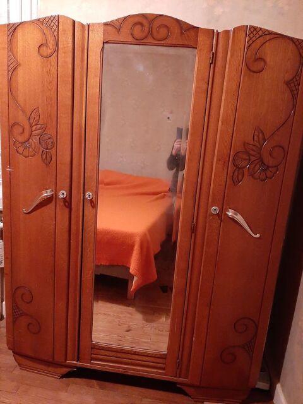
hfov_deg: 53.1
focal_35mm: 26
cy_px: 202
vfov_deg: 67.3
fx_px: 303
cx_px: 152
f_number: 1.7
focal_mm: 3.93
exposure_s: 1/25
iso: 500
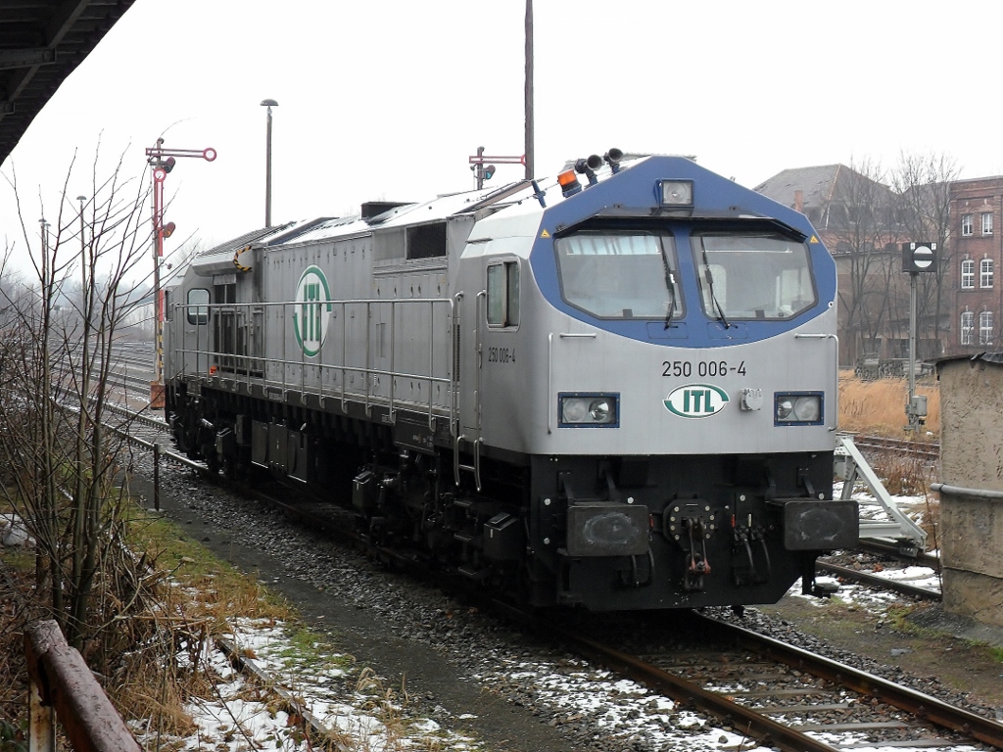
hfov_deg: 26.3
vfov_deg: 19.9
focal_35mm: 74
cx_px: 502
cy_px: 376
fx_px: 2144
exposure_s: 1/90
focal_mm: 13.2
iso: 80
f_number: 3.9
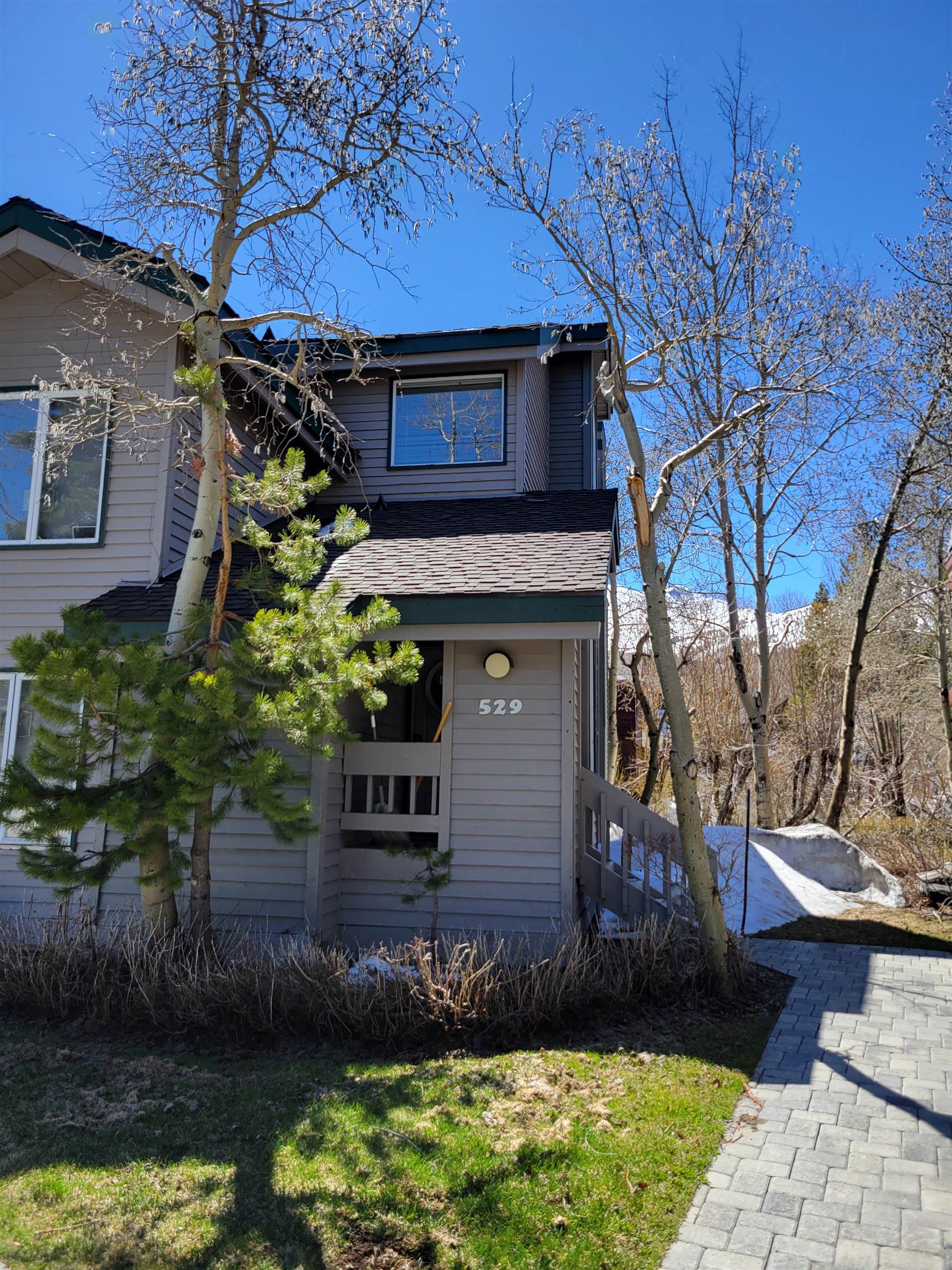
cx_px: 476
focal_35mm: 26
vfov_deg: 67.3
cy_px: 635
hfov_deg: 53.1
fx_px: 953
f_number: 1.8
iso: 40
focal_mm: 5.4
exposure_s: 1/1070
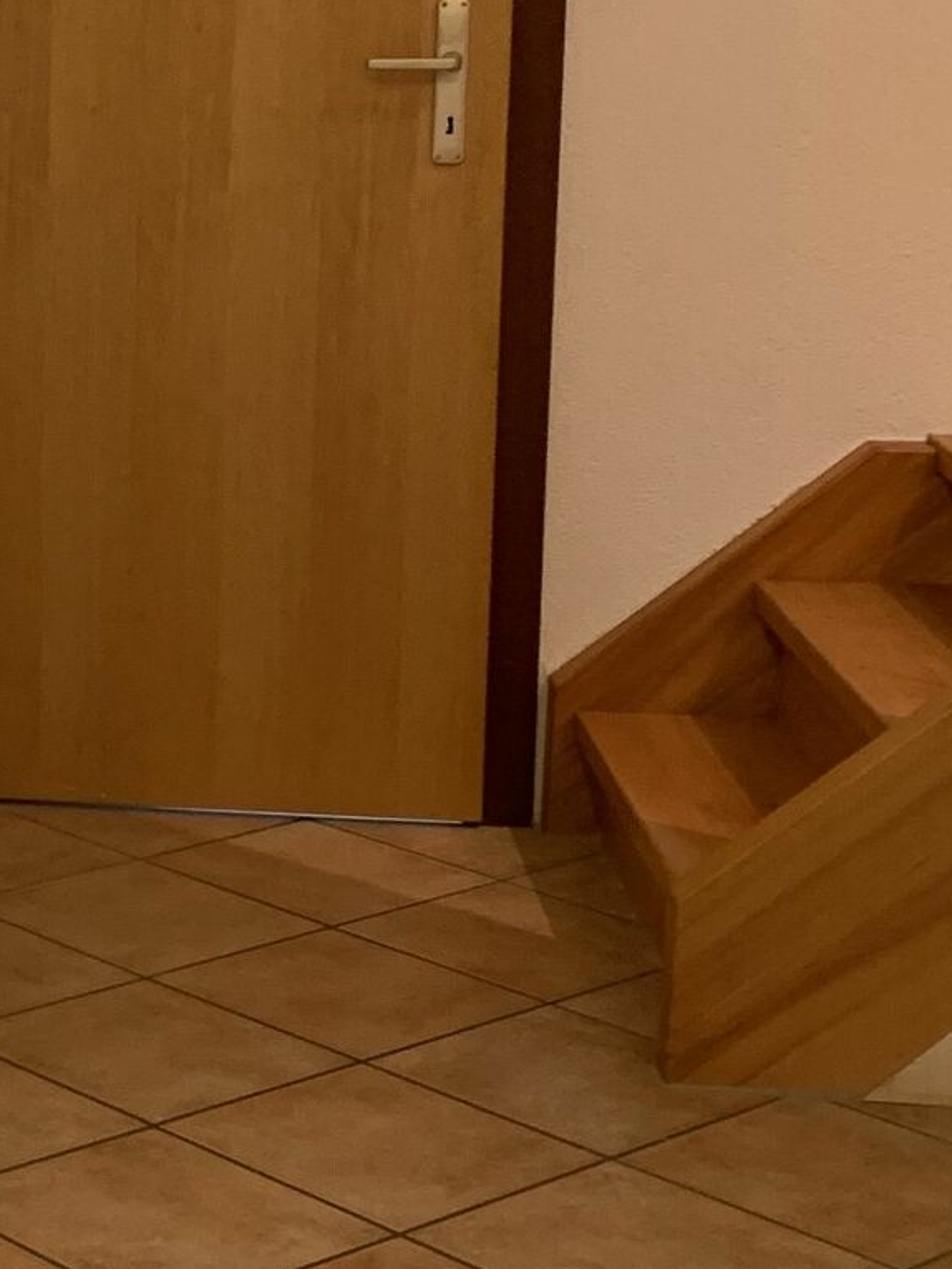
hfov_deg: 15.4
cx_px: -562
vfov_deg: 22.3
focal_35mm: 87
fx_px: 3189
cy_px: 299
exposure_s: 1/50
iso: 125
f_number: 1.8
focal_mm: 4.25
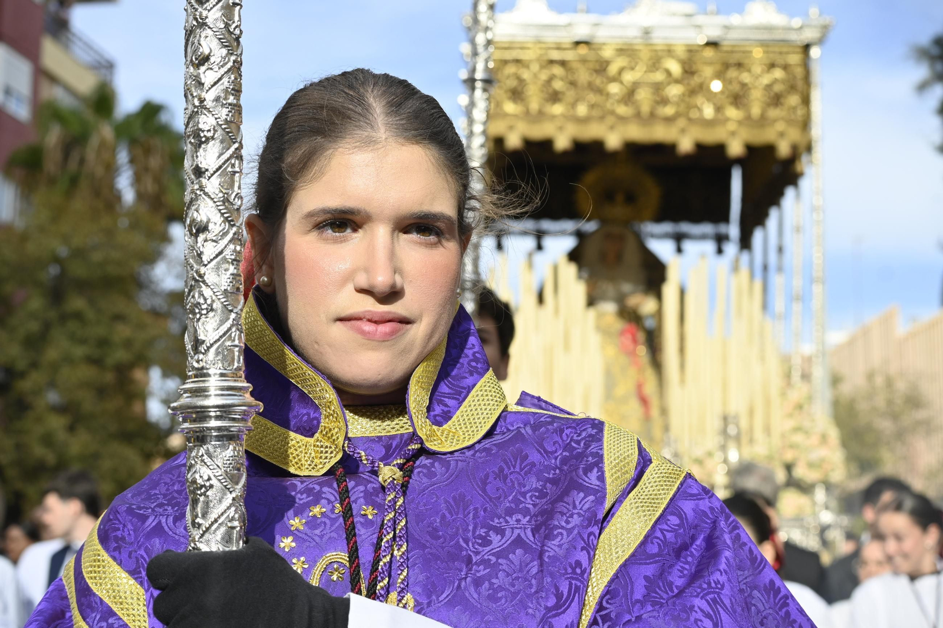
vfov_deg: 18.2
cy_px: 314
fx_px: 1964
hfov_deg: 27.0
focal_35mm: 75
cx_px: 472
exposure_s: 1/320
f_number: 6.3
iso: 125
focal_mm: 50
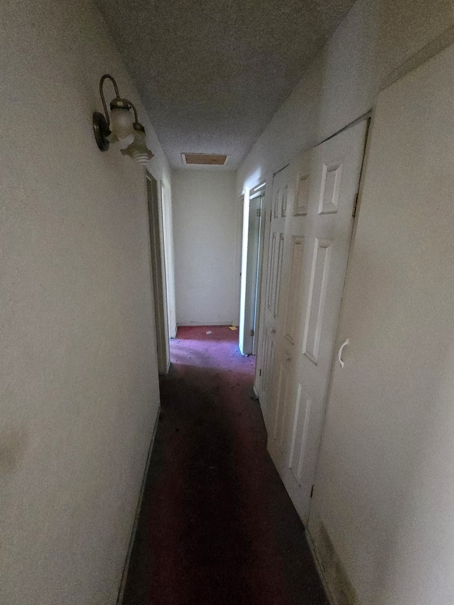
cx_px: 222
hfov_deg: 85.6
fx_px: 245
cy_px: 307
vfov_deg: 102.1
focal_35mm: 14
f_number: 2.2
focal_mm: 2.2
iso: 1250
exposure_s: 1/40
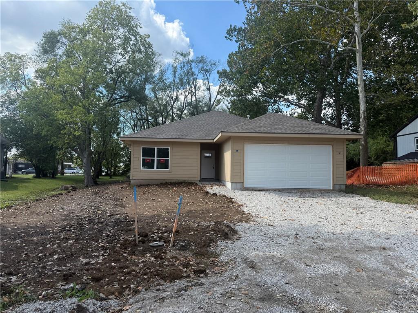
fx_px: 290
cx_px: 209
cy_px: 156
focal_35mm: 24
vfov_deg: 56.8
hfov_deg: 71.6
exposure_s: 1/1901
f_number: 1.78
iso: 100
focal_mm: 6.76
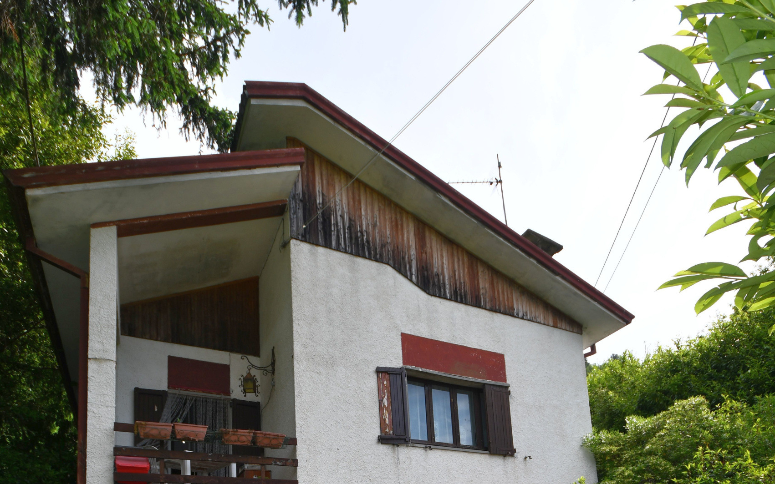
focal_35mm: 23
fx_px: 486
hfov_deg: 77.2
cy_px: 525
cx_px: 387
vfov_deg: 42.4
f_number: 8
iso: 100
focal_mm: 10
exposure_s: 1/250
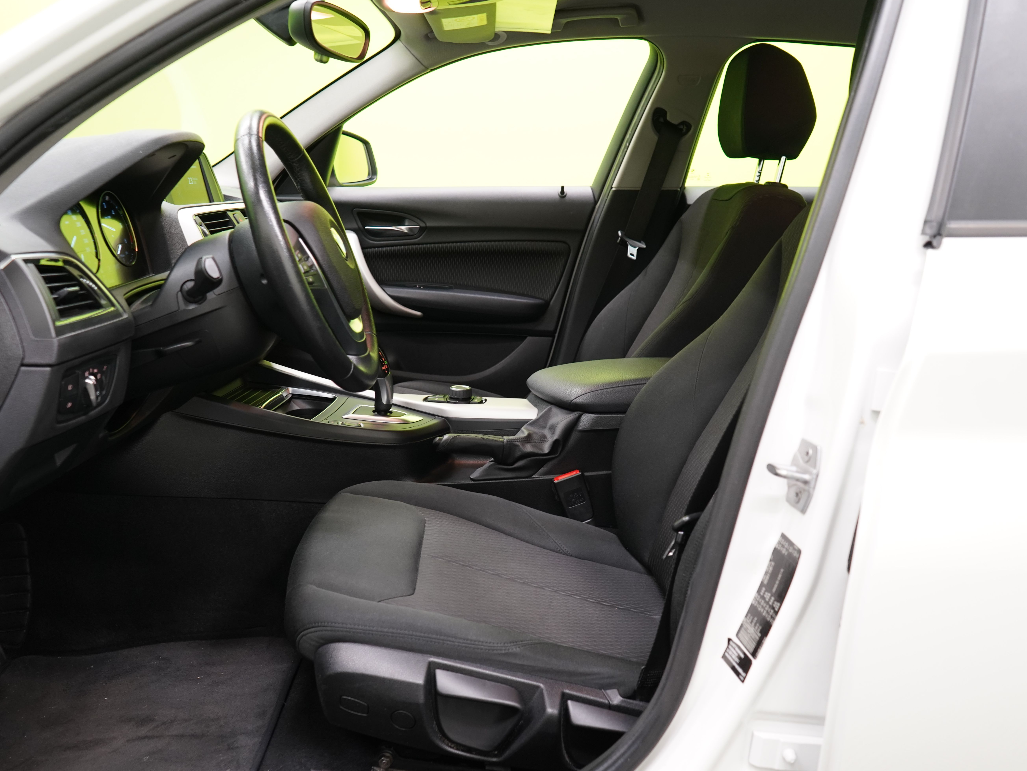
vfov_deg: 45.4
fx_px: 920
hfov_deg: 58.3
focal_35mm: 31
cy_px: 380
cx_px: 478
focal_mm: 28
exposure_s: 1/20
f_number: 5
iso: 1250
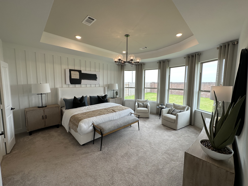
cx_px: 124
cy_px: 93
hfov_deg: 102.1
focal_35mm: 14
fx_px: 100
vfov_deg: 85.7
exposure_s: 1/166
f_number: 2.2
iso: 40
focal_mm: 2.22
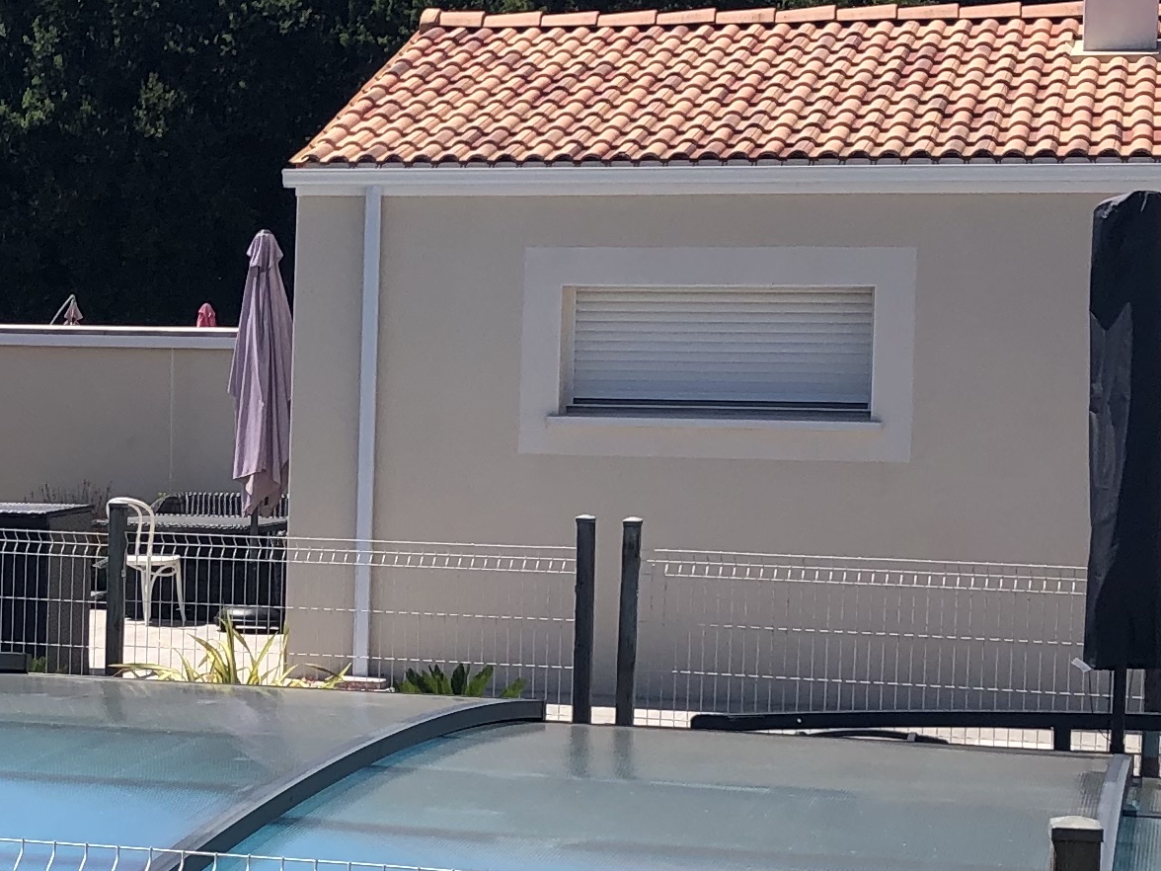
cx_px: 113
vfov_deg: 15.4
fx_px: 3220
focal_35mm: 96
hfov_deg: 20.0
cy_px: 558
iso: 20
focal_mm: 3.99
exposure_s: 1/2088
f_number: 1.8
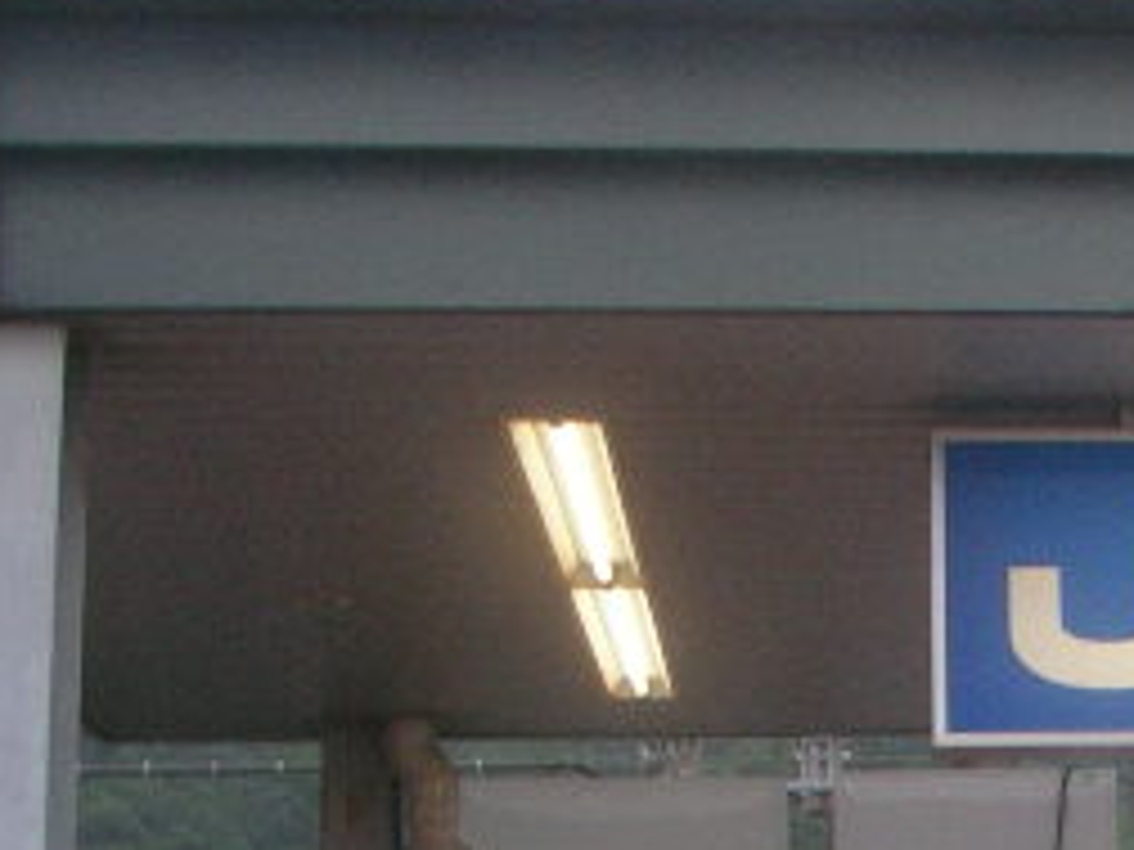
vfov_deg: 15.5
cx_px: 1400
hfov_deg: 19.5
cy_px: 760
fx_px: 3079
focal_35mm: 94
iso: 100
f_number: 2.8
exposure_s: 1/40
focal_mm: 5.7
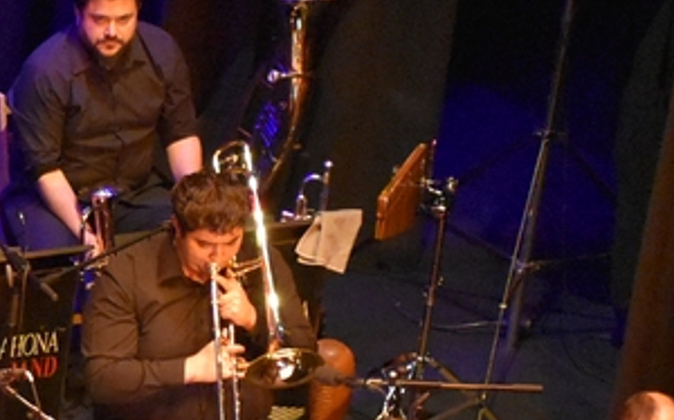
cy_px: 544
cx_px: -458
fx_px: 5396
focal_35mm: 294
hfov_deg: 7.0
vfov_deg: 4.4
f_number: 4.5
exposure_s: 1/60
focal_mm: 48
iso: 5600
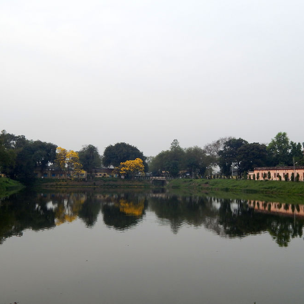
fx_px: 447
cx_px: 132
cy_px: 152
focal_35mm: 45
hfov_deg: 37.5
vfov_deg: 37.6
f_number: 3.4
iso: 125
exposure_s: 1/640
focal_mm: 6.8
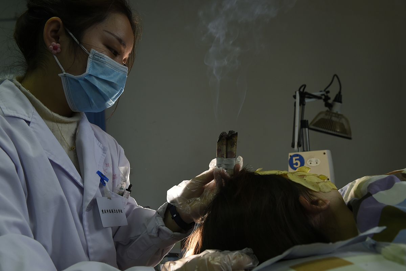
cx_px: 203
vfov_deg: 36.8
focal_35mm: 36
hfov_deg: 53.2
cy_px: 136
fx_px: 406
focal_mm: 36
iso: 1250
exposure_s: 1/60
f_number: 6.3
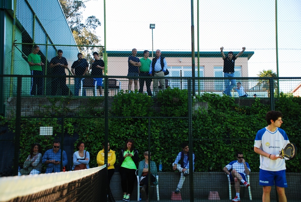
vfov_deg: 25.8
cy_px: 101
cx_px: 150
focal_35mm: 52
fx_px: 440
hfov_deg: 37.8
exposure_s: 1/100
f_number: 4.5
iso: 100
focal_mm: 35
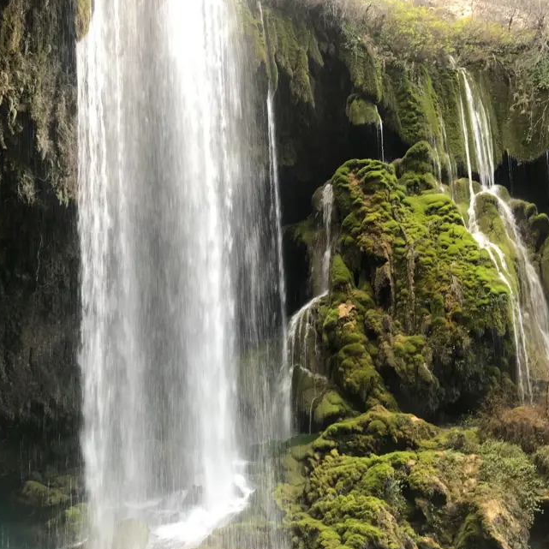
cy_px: 276
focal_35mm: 34
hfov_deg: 48.4
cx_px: 271
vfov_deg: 48.5
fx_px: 610
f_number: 1.8
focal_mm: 3.99
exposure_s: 1/50
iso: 25
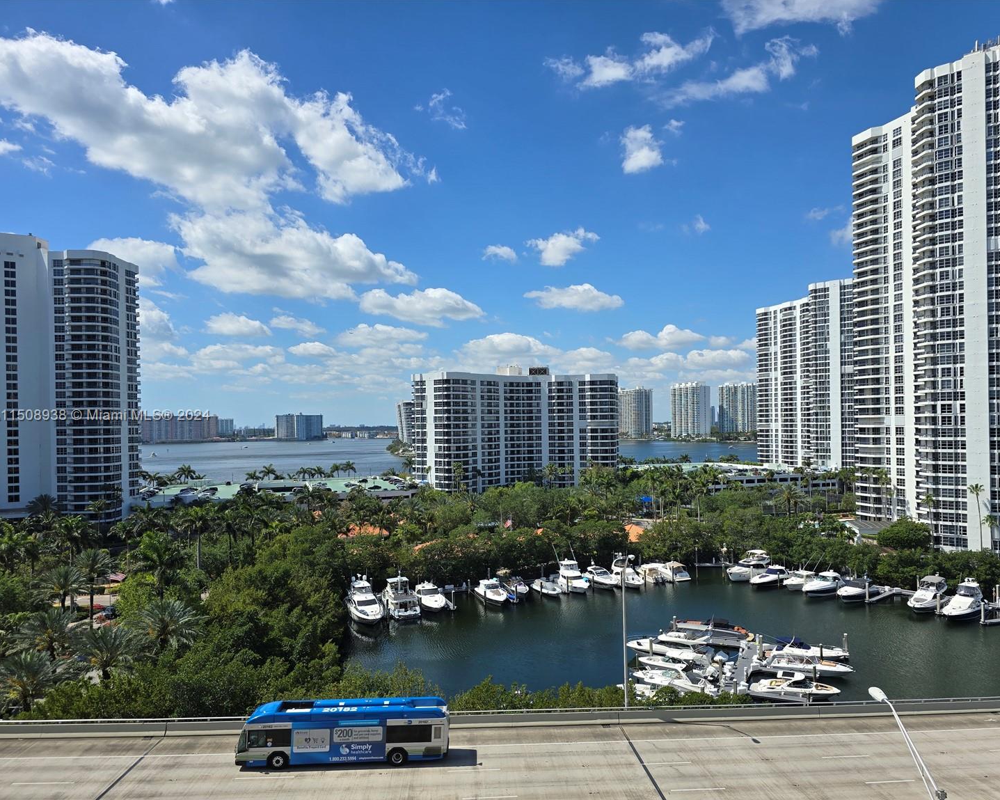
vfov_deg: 56.8
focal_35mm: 25
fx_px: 740
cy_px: 416
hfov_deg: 68.0
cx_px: 544
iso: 12
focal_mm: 6.3
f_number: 1.7
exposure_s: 1/1255
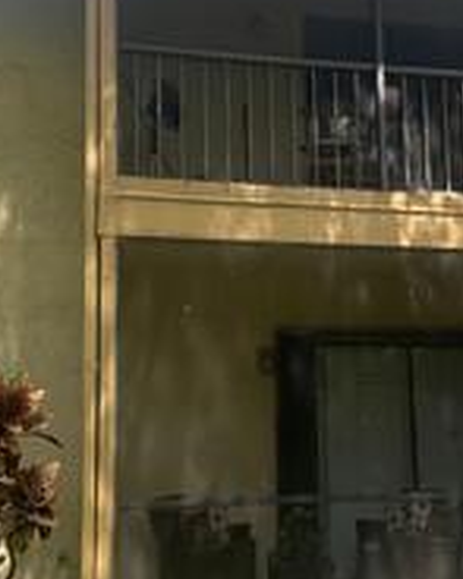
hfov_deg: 29.5
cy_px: 274
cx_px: 306
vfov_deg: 36.7
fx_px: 874
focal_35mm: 51
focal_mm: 6.86
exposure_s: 1/1393
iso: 80
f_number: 1.78
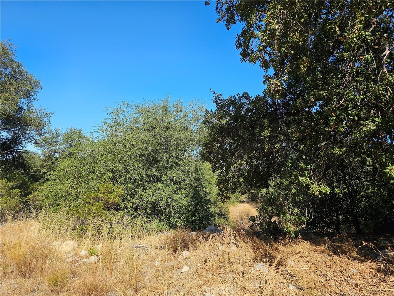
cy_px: 148
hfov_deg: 73.9
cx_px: 197
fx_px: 262
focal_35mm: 23
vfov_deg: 58.9
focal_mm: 6.3
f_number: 1.7
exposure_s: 1/467
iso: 10
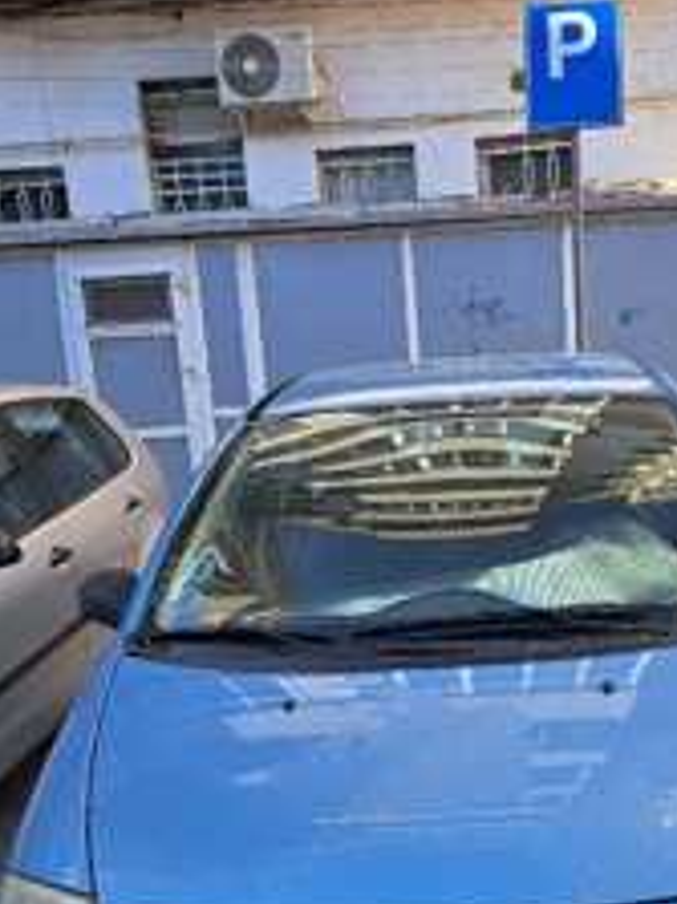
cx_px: 466
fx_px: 1122
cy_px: 535
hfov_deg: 33.2
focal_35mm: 43
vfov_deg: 43.7
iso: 50
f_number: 1.8
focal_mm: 5.23
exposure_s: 1/400
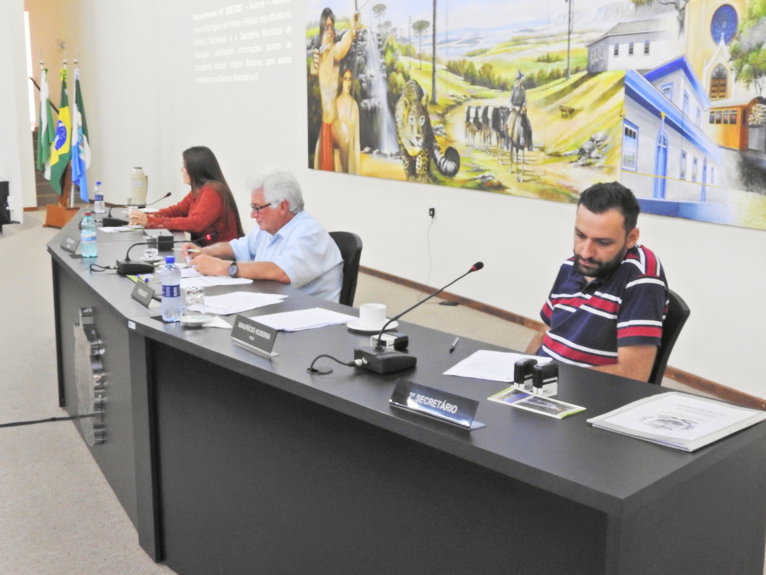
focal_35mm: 44
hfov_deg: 42.9
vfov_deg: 32.9
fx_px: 974
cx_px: 345
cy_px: 280
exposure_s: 1/8
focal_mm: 7.2
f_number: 4.8
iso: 400
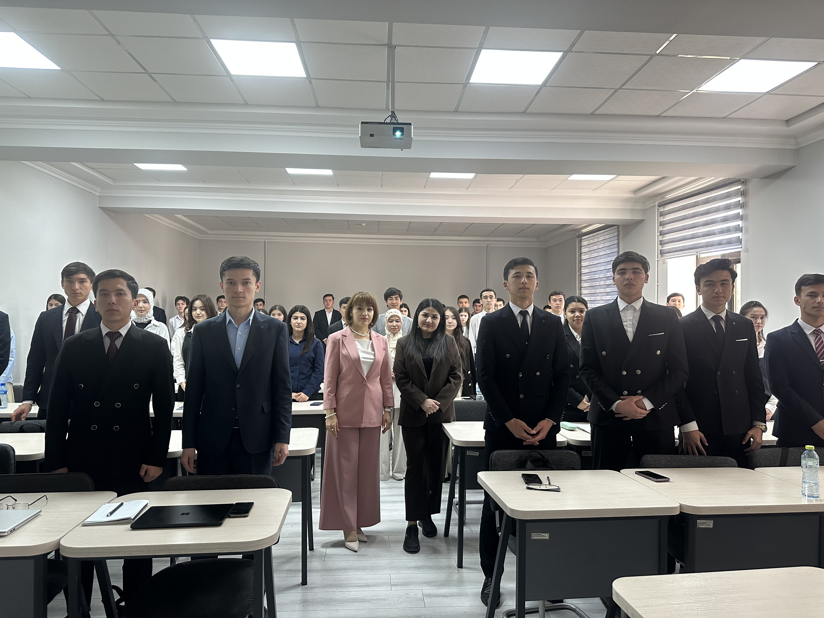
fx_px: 571
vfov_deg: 56.8
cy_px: 309
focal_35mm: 24
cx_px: 412
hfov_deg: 71.6
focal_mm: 6.86
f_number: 1.78
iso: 200
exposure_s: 1/121
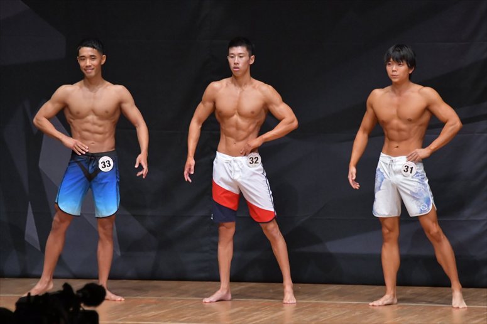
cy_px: 162
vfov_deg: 4.6
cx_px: 244
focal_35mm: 300
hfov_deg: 6.9
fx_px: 4056
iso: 6400
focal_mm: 200
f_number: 5.6
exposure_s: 1/400
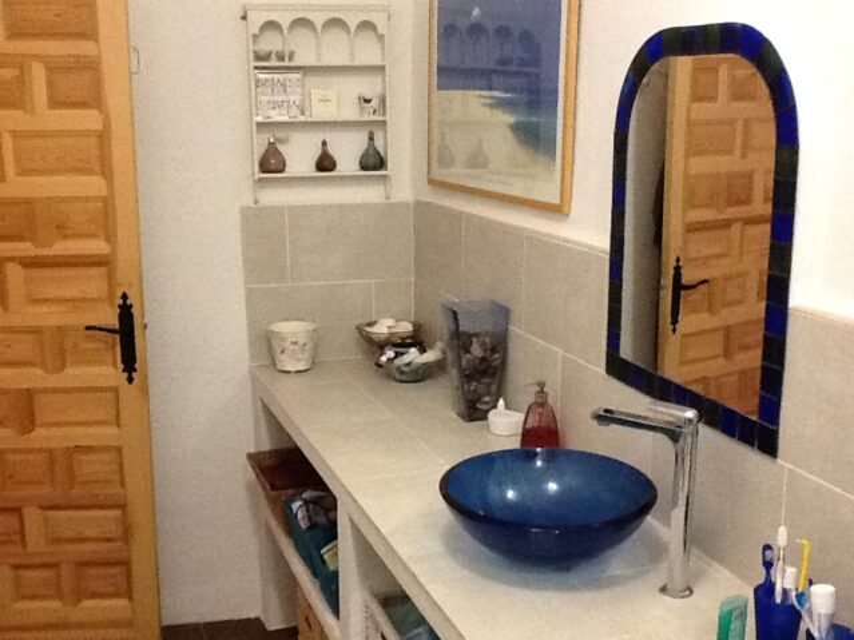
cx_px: 427
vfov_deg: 32.9
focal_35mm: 44
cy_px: 320
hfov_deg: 43.0
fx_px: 1085
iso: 320
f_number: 2.4
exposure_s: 1/30
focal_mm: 2.03
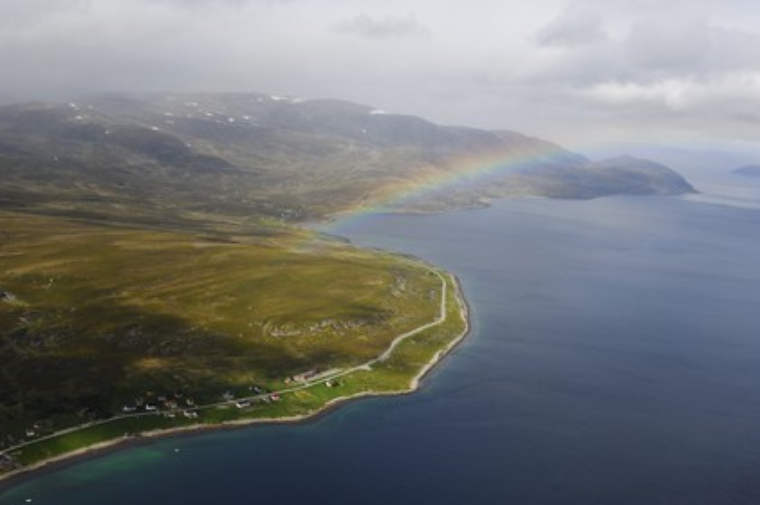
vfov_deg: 31.8
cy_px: 252
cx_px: 380
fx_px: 886
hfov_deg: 46.4
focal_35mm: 42
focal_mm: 28
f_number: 4.5
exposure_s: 1/1250
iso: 100
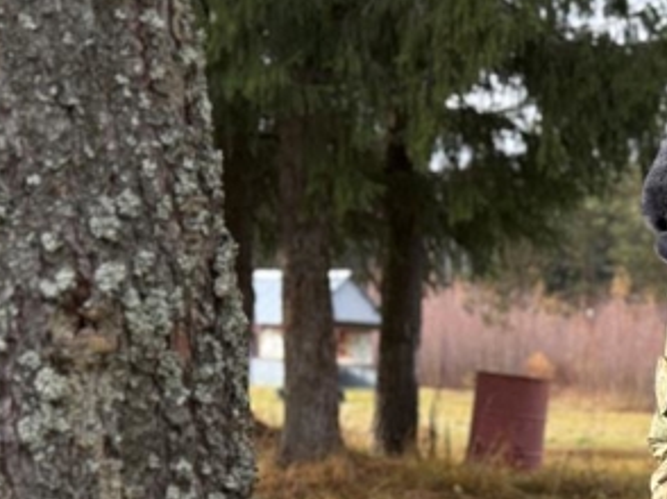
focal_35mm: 109
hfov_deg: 17.4
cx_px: 741
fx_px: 2099
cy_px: 549
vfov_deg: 13.3
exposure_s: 1/447
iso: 64
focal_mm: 6.76
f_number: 1.78
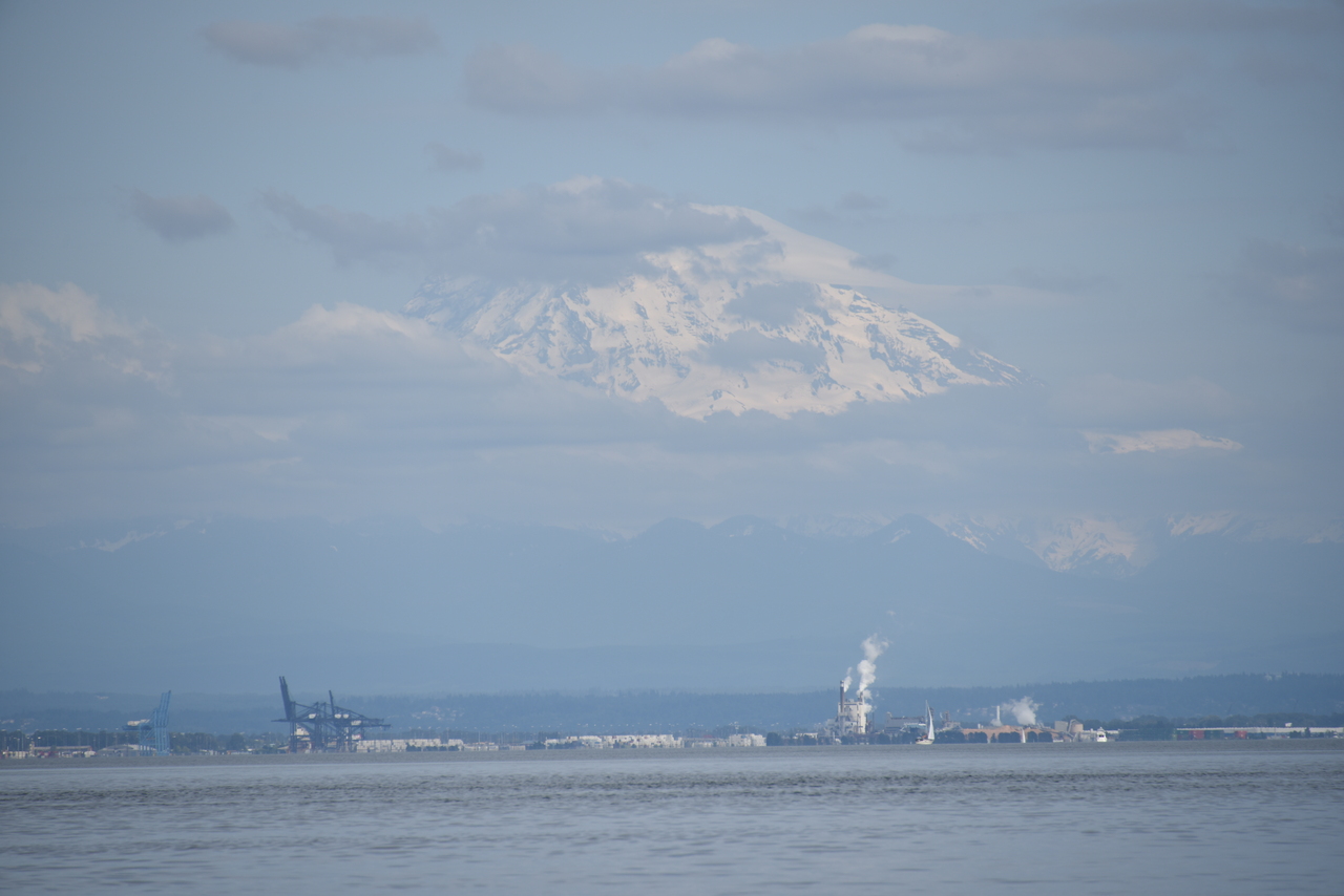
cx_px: 672
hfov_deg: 6.9
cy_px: 448
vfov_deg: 4.6
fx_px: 11202
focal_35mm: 300
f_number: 7.1
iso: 100
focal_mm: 300
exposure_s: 1/640
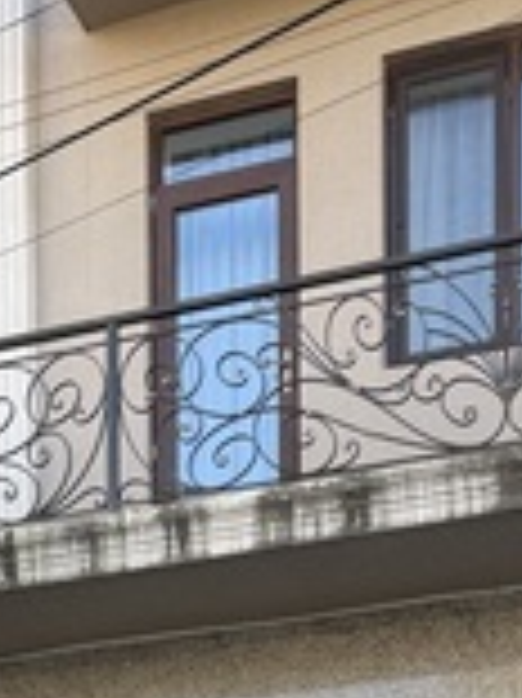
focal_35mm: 93
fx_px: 1872
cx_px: 4
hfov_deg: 15.6
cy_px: 1315
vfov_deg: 16.8
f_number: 1.78
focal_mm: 6.76
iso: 80
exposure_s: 1/365
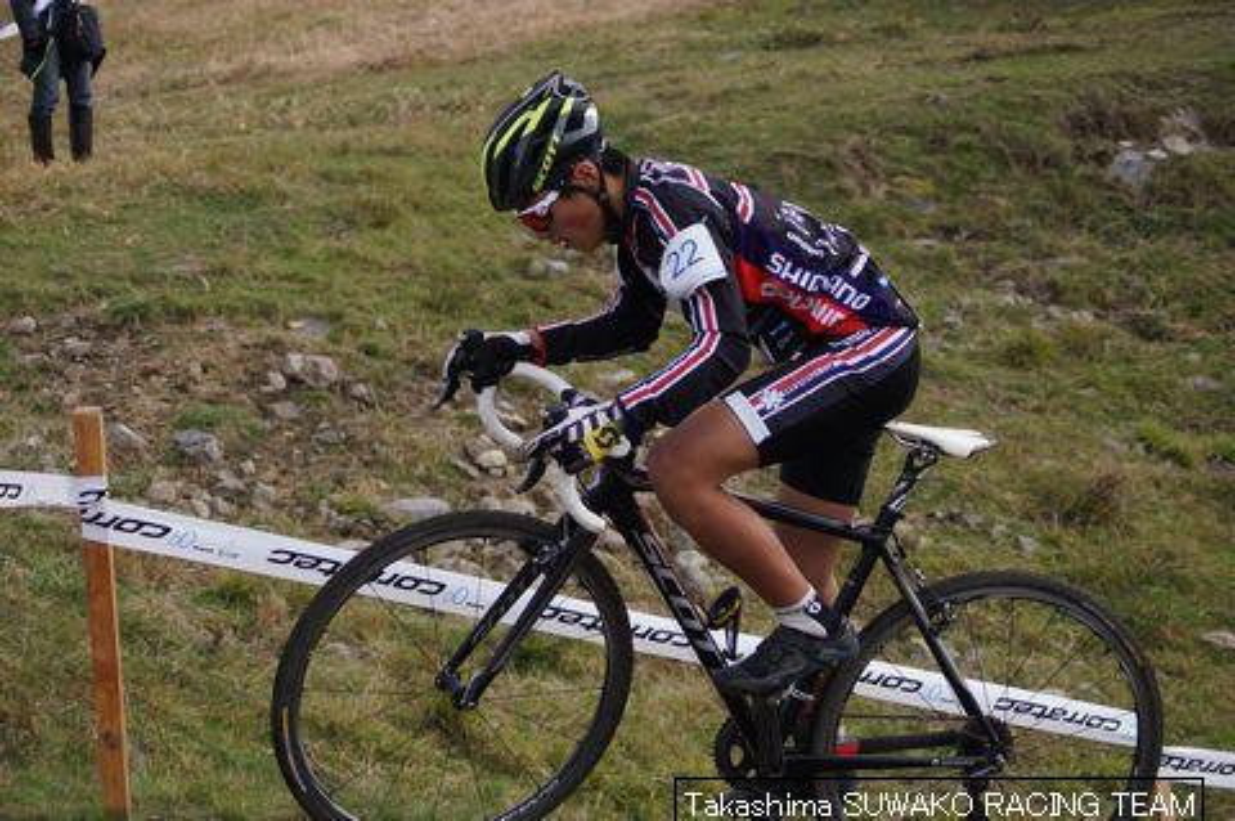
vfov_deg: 16.5
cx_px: 618
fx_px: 2827
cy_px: 410
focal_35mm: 82
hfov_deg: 24.6
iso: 400
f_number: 4
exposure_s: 1/2500
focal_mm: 55
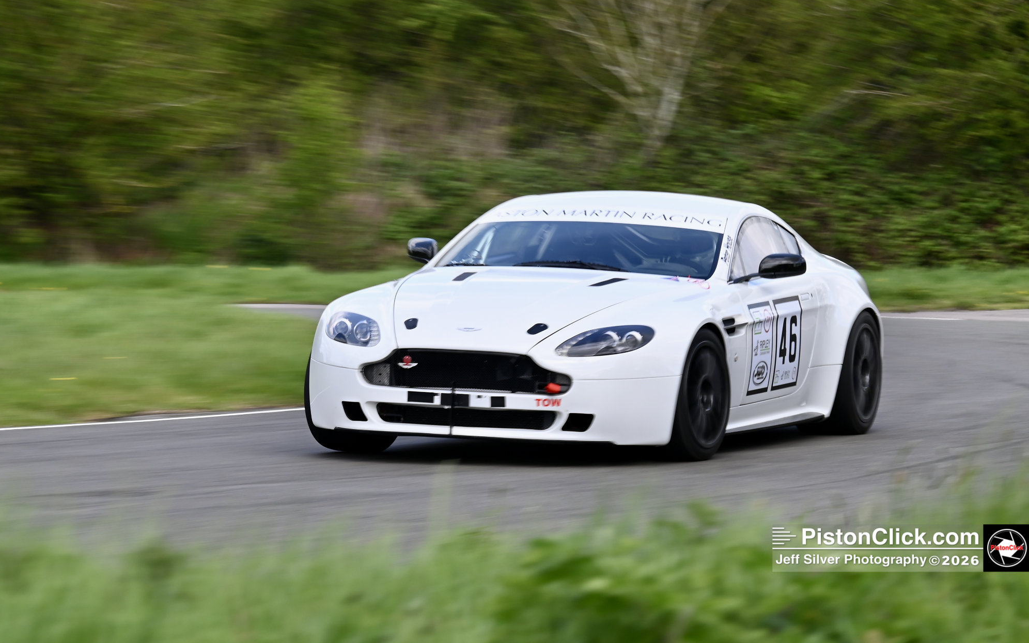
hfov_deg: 15.1
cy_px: 316
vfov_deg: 9.5
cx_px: 513
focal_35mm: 138
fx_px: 3870
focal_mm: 135
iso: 100
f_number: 13
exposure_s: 1/60
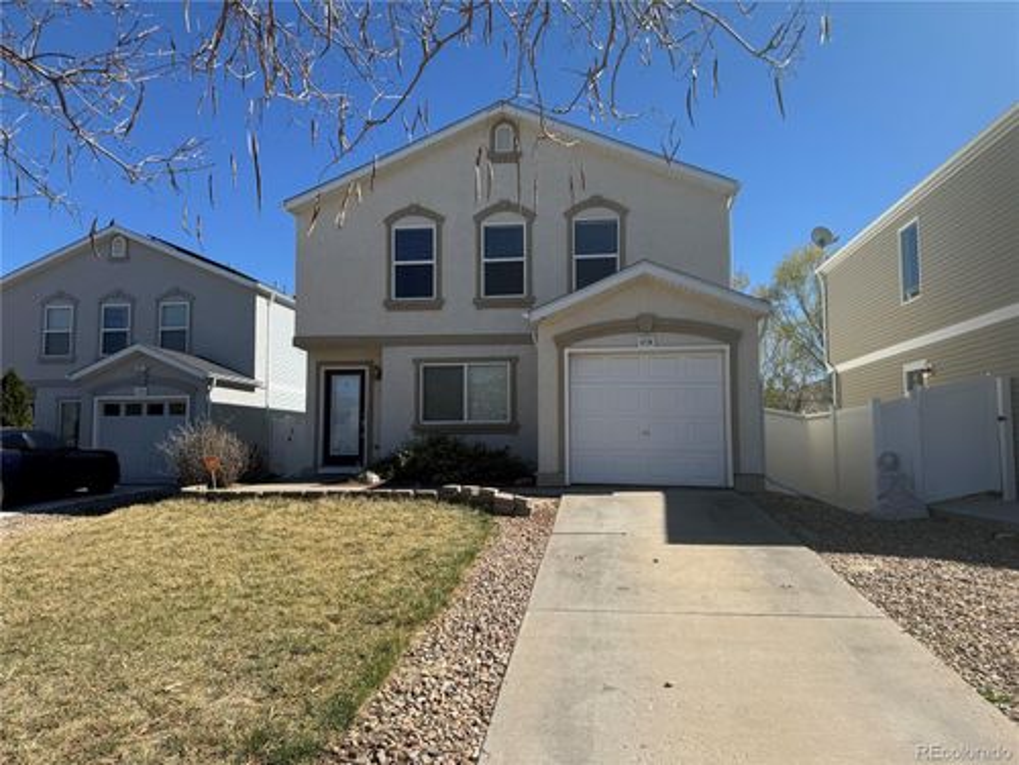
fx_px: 706
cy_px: 382
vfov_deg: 56.8
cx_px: 510
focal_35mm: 24
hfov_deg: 71.6
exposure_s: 1/4608
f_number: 1.78
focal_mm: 6.76
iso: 80
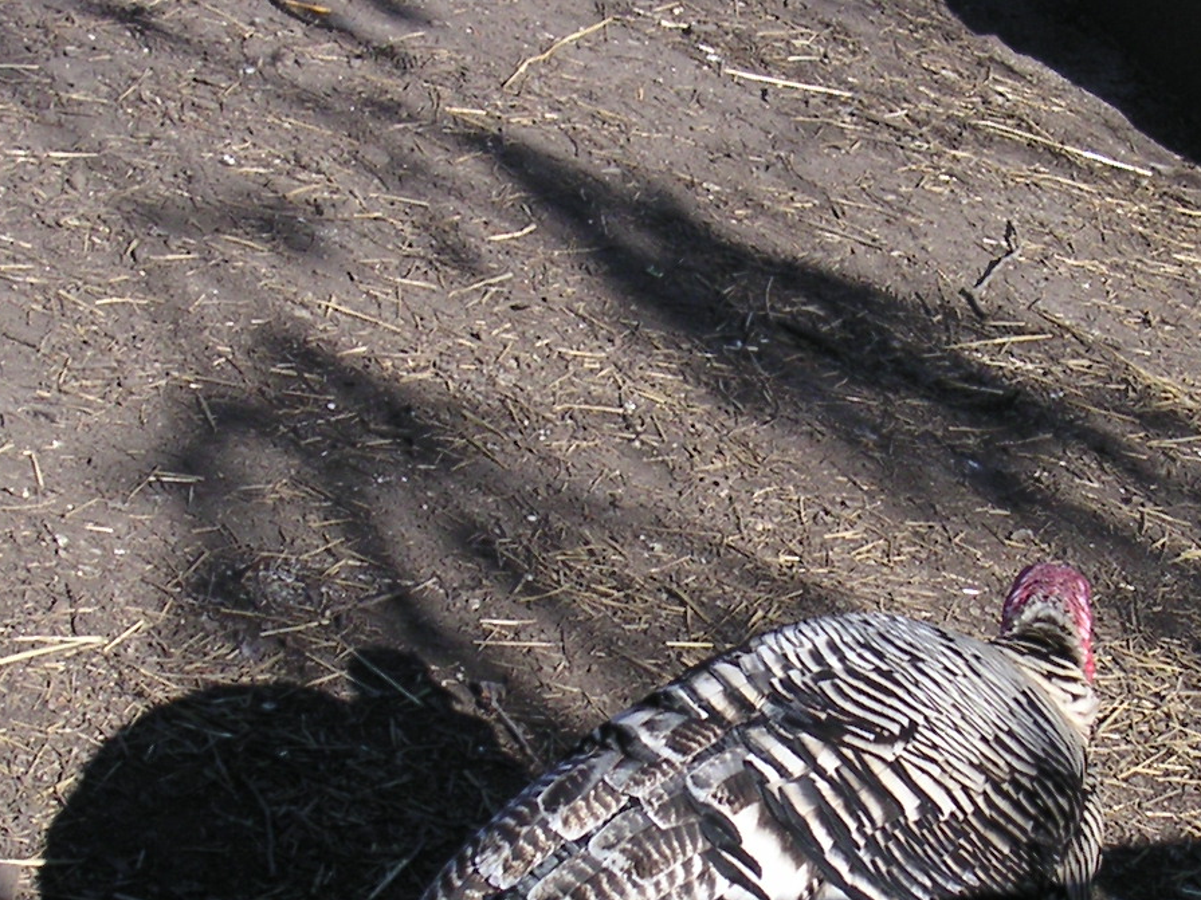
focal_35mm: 87
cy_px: 655
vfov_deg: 16.9
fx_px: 3018
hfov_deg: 22.5
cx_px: 672
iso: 50
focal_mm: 6
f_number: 2.8
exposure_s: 1/500
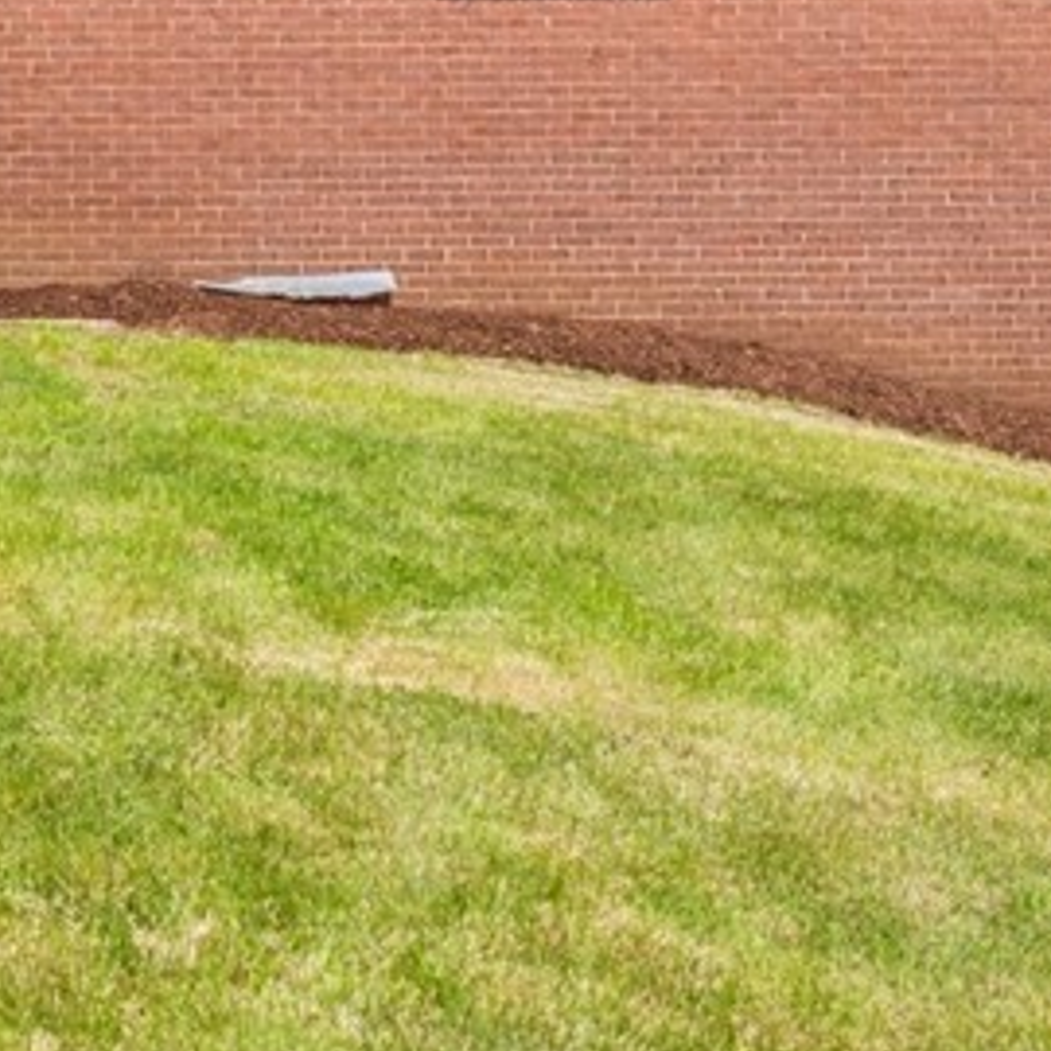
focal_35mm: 82
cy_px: 109
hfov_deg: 19.4
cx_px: -329
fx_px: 2817
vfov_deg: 20.7
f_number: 11
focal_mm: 24
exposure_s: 1/400
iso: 50
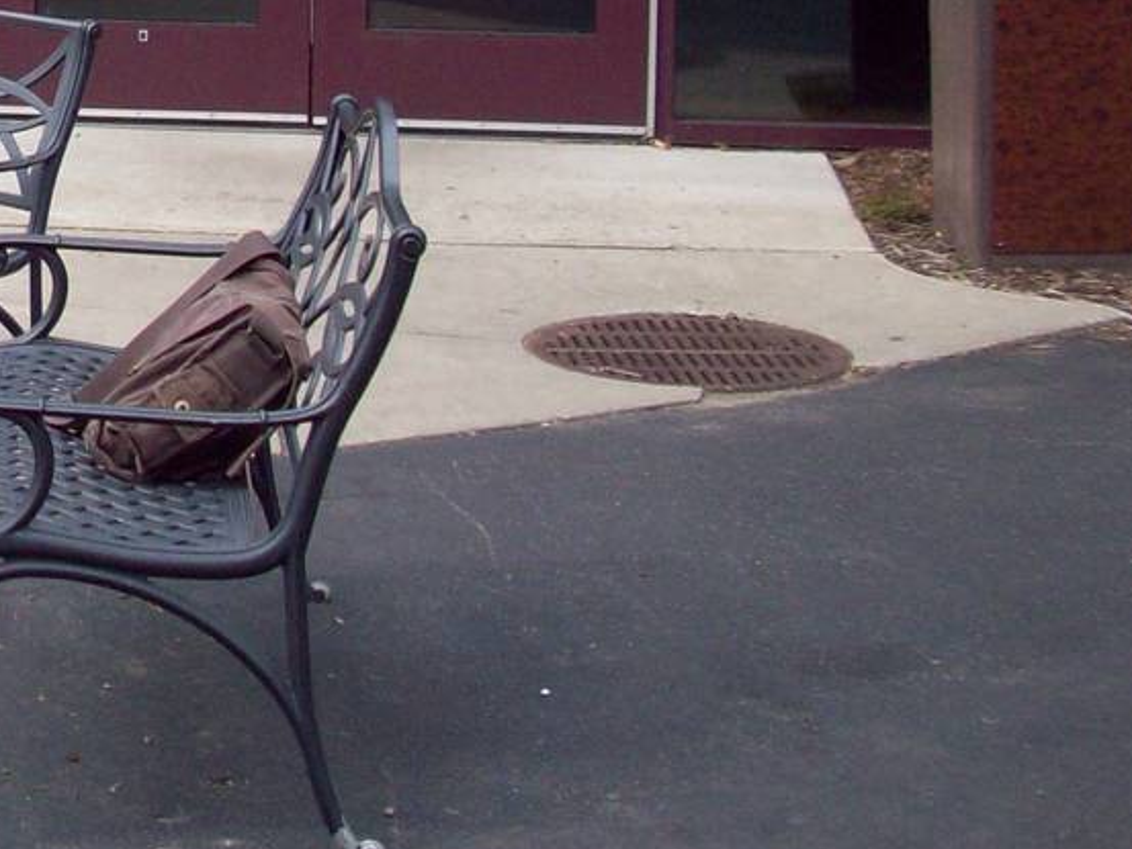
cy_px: -280
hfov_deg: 17.2
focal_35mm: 107
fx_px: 3500
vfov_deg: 13.3
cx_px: -377
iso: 80
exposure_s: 1/597
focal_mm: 6.2
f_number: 2.8
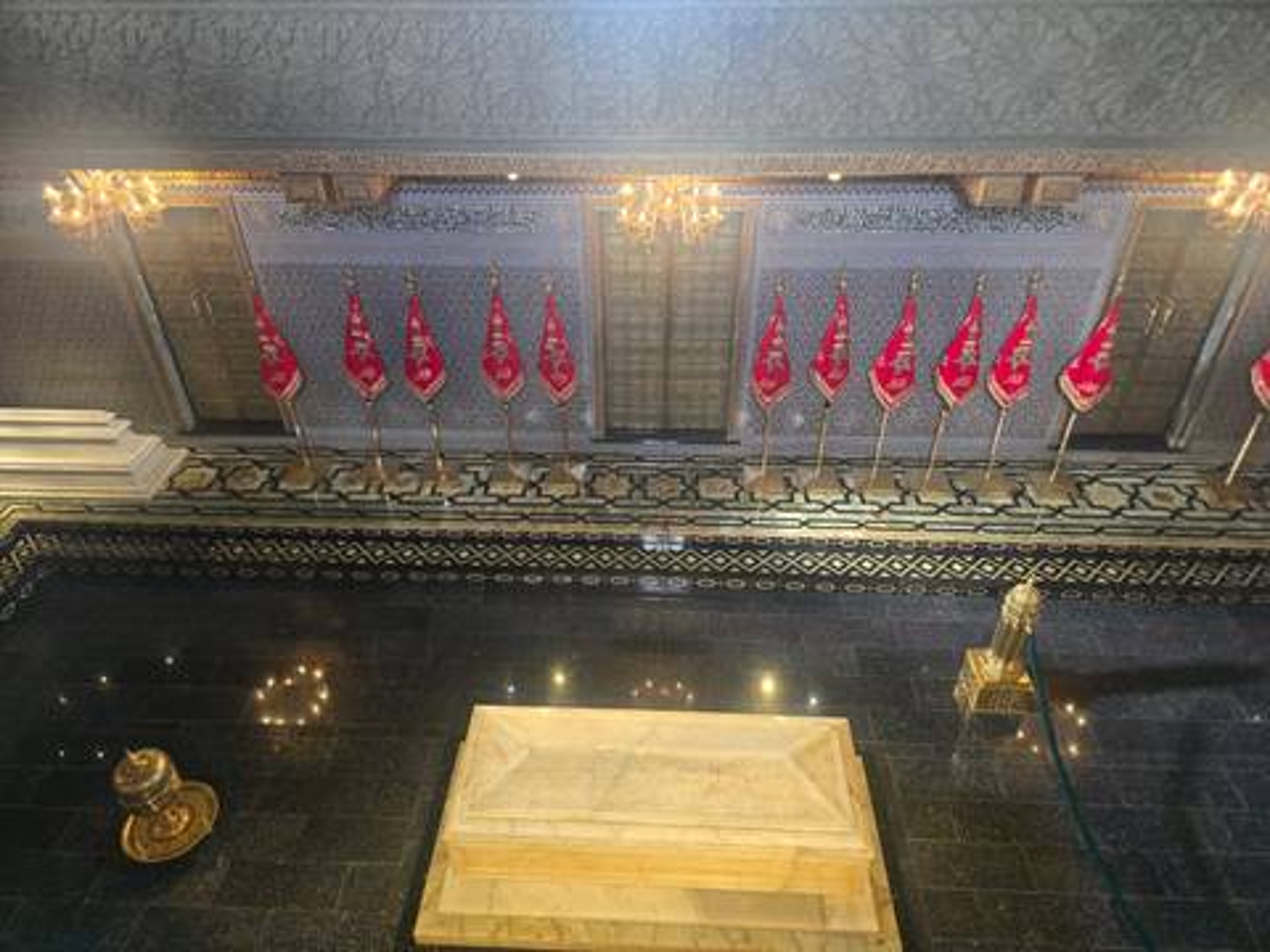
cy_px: 476
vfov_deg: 58.9
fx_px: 844
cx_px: 635
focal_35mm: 23
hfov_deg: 73.9
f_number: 1.7
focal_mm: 6.3
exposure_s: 1/100
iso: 500
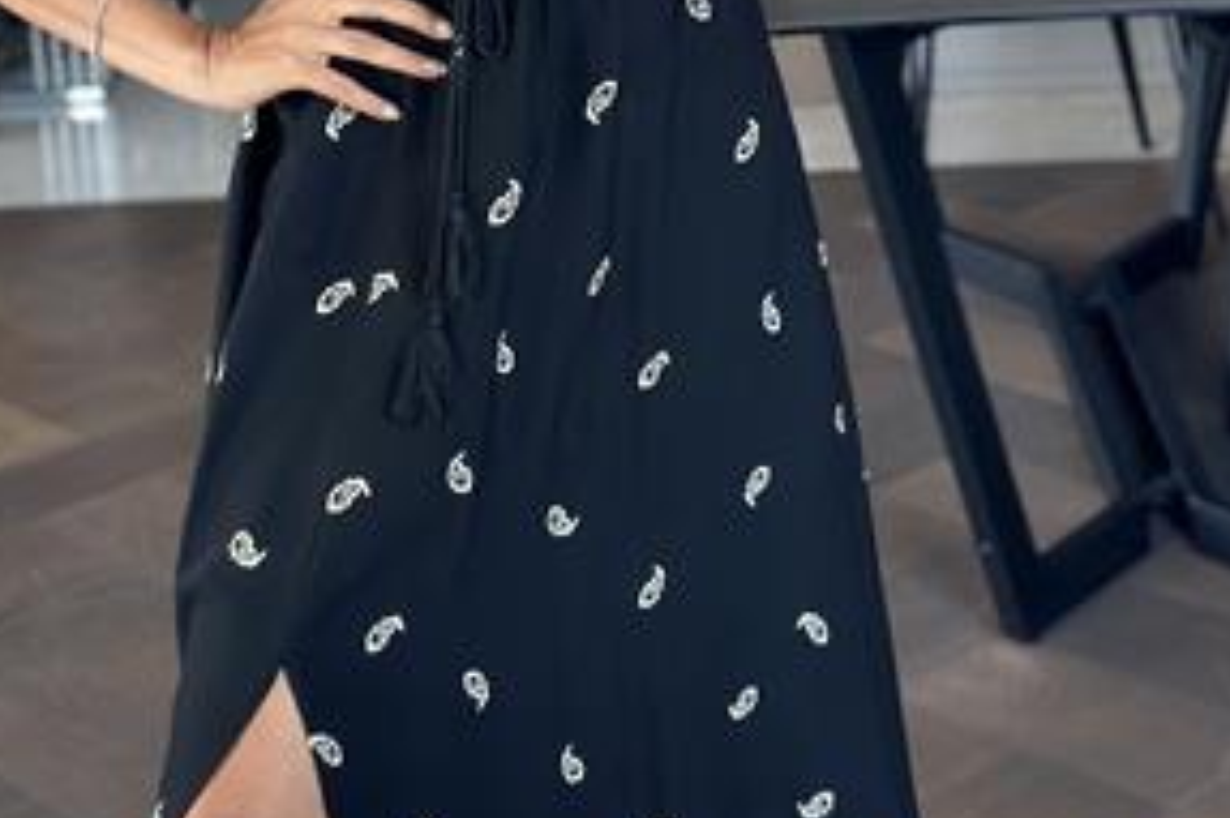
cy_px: -231
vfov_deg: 14.9
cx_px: 510
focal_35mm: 88
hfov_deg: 23.1
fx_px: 3005
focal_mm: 6.86
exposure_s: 1/60
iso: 160
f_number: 1.78
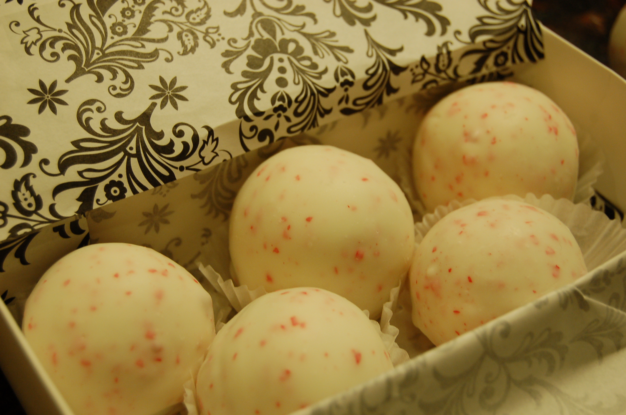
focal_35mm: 69
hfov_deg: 29.3
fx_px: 1198
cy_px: 208
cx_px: 313
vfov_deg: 19.7
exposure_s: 1/30
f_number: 5.3
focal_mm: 46
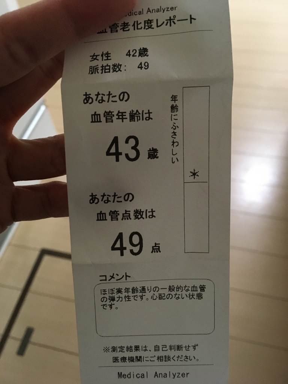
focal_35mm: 29
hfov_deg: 48.2
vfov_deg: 61.7
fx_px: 322
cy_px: 192
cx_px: 144
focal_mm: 4.15
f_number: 2.2
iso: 200
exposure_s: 1/30
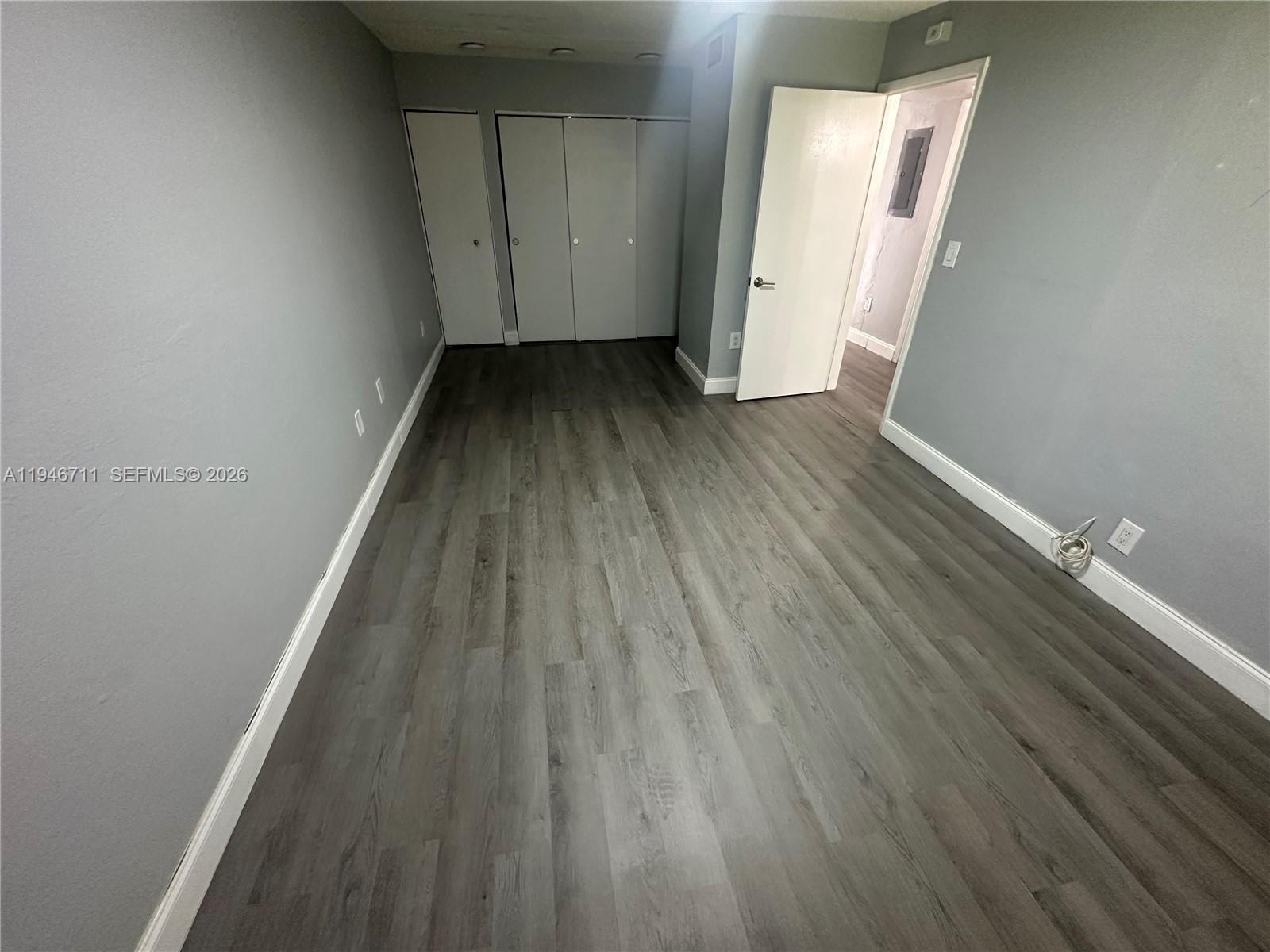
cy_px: 476
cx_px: 635
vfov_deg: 85.7
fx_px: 514
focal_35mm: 14
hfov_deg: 102.1
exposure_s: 1/60
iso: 320
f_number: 2.2
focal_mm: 2.22
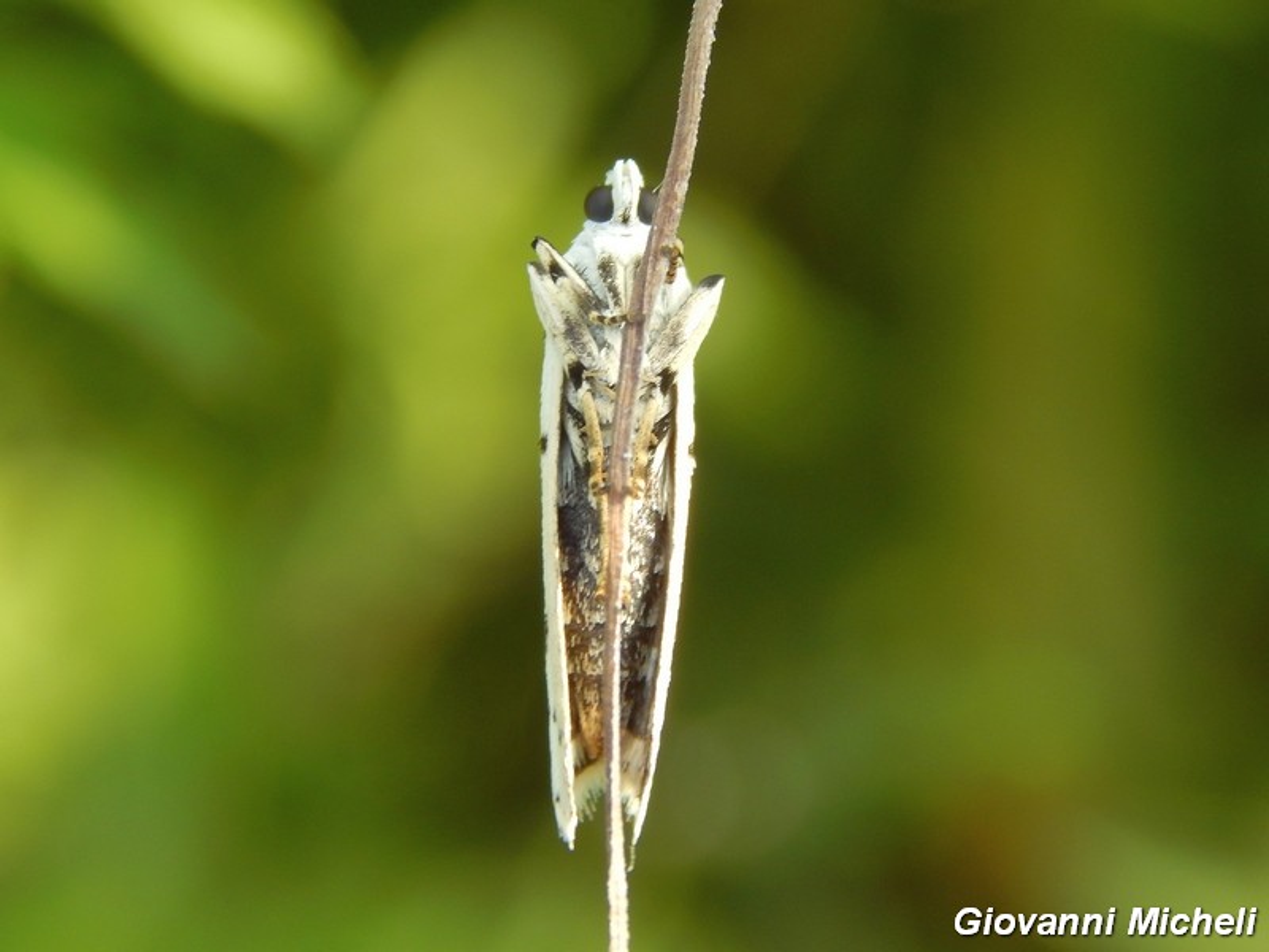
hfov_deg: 10.7
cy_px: 476
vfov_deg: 8.1
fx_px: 6745
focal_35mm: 184
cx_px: 634
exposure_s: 1/100
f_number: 5.3
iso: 125
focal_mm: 32.8
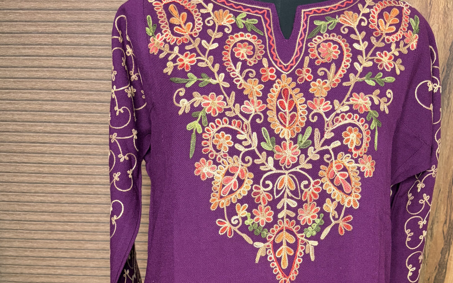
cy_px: 332
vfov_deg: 26.8
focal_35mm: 43
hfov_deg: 46.1
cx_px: 259
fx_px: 531
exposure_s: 1/50
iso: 250
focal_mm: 5.96
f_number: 1.6
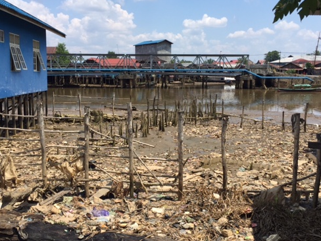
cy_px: 114
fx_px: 352
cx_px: 162
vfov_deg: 37.7
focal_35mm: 38
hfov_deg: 49.0
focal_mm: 4.15
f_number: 2.2
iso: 32
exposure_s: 1/2475
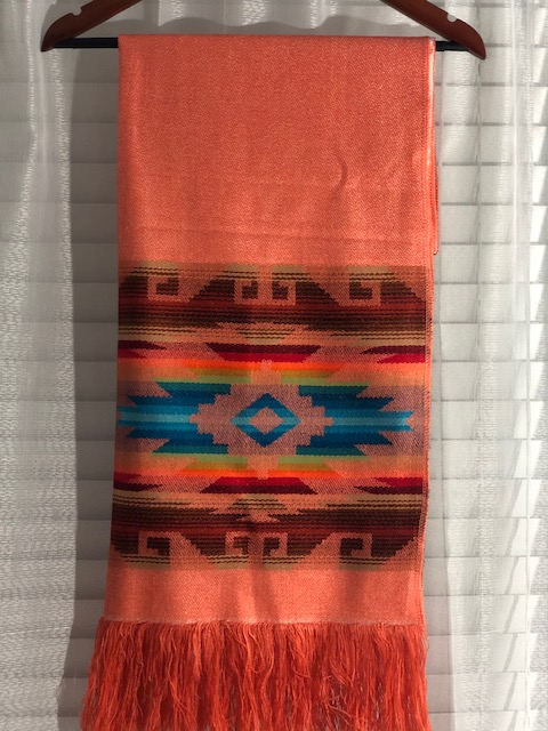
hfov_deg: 28.0
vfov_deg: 36.8
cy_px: 366
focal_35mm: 52
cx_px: 274
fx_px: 1098
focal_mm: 6
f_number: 2.4
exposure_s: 1/20
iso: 160
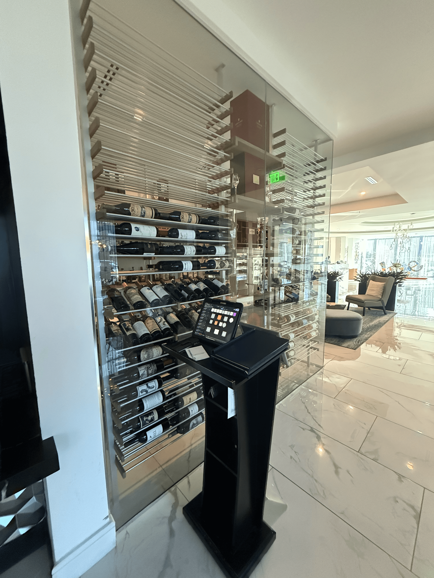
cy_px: 289
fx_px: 234
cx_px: 217
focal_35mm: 14
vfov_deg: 102.1
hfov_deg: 85.7
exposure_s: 1/60
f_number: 2.2
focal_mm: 2.22
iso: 1250
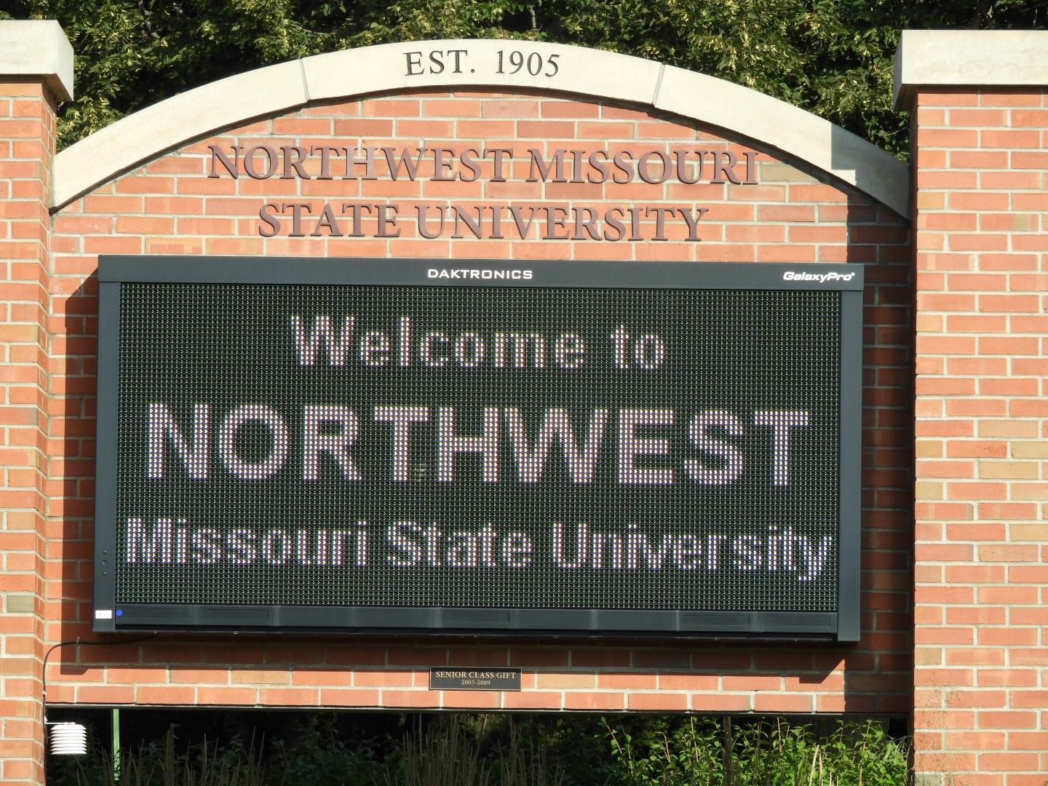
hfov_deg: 7.9
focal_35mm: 250
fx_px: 7569
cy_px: 393
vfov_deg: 5.9
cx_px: 524
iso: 100
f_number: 5.5
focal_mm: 44.8
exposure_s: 1/320
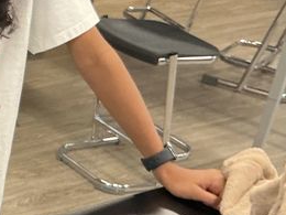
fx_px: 942
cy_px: 204
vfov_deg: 12.9
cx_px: -224
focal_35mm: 114
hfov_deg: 15.1
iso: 200
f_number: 1.8
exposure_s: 1/40
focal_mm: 3
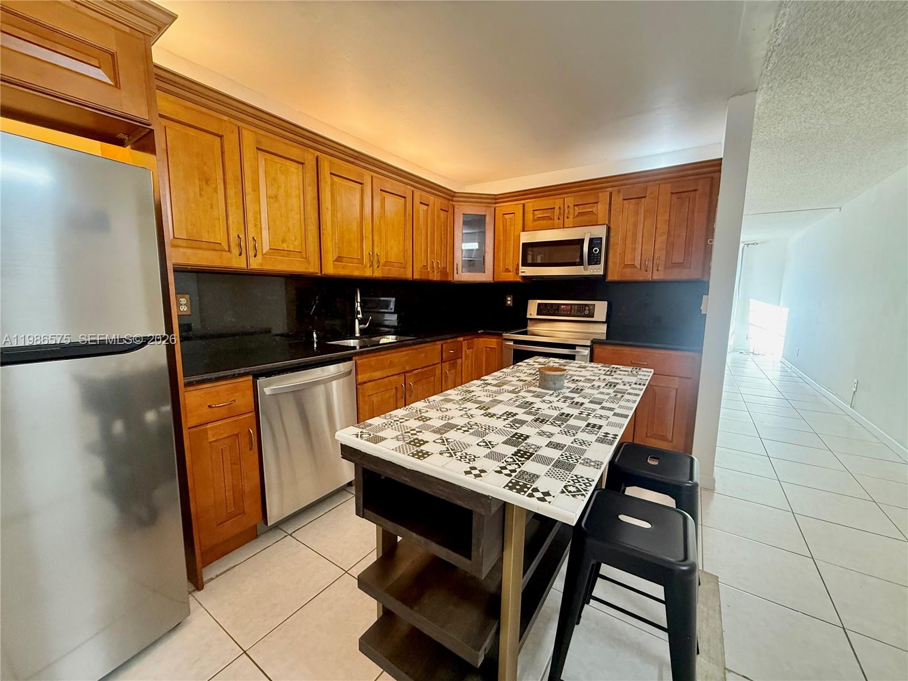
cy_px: 340
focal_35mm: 14
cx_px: 454
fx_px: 367
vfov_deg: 85.7
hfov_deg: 102.1
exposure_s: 1/60
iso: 400
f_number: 2.2
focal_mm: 2.22
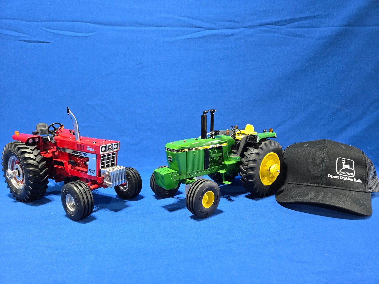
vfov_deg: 58.9
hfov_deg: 73.9
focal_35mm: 23
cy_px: 142
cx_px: 190
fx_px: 252
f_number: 1.8
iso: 640
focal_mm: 5.4
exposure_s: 1/120
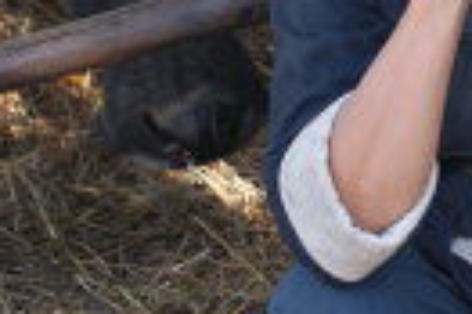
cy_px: 76
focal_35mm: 197
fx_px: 2578
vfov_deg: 7.0
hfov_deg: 10.3
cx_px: 584
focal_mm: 35
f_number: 5.6
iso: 125
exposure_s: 1/60
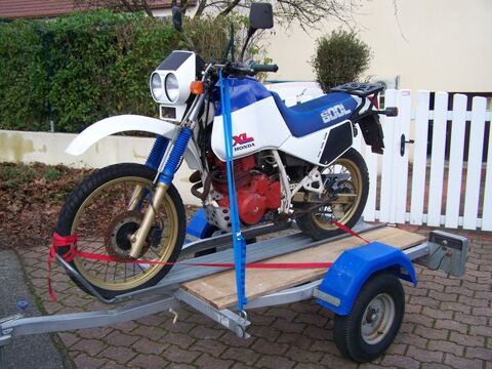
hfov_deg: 49.0
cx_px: 246
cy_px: 184
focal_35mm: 38
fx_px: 540
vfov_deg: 37.7
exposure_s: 1/200
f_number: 2.8
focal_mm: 6.3
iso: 64
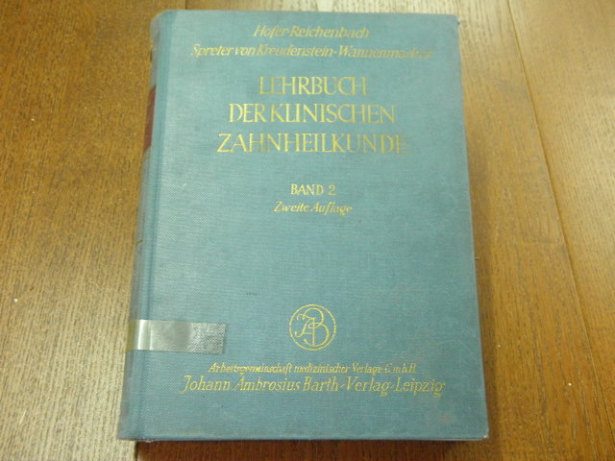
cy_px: 230
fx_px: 693
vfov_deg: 36.8
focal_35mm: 39
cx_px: 308
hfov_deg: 47.9
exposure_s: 1/8
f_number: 3.8
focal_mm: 7.1
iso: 400
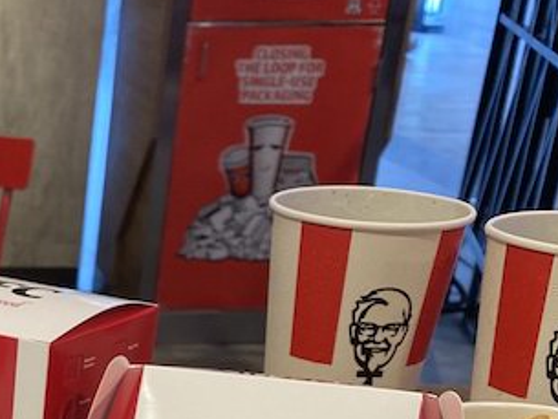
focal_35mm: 92
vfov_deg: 14.7
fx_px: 1484
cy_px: 673
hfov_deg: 19.3
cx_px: -216
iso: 100
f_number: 1.8
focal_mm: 4.25
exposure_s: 1/100
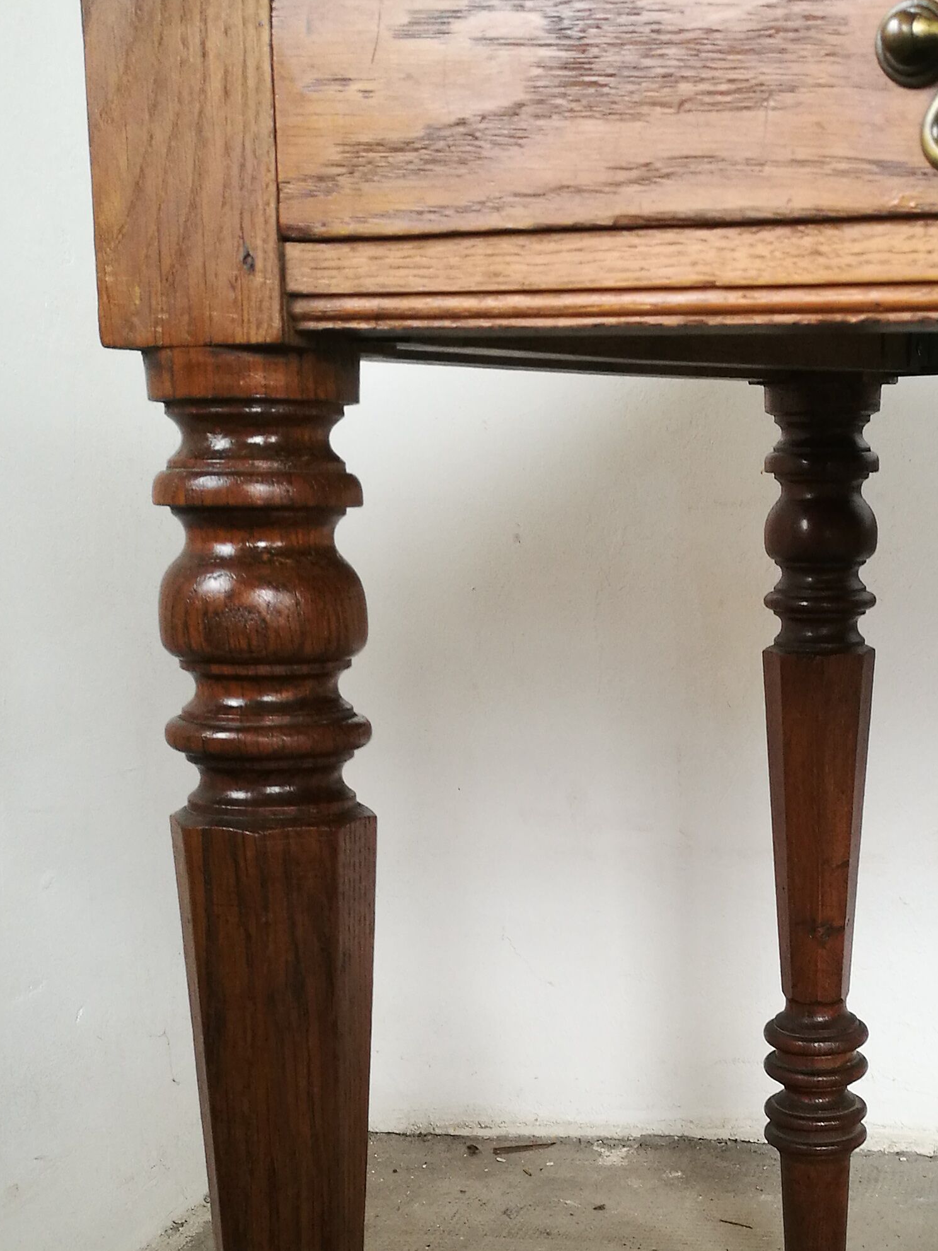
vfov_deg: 34.9
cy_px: 916
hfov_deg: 26.7
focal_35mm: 54
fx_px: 1951
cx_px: 710
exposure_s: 1/50
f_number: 2.2
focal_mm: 4.5
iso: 100
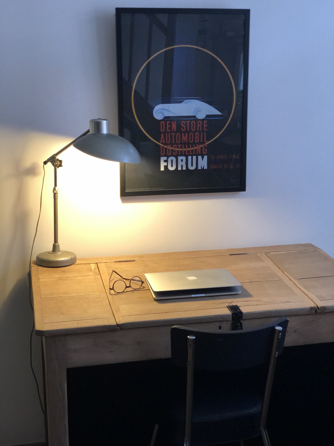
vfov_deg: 36.8
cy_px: 223
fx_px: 669
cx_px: 167
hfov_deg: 28.0
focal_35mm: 52
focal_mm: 6
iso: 125
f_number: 2.4
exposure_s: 1/40
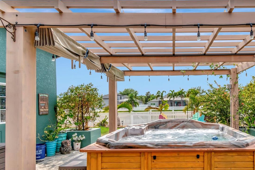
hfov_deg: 75.6
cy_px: 98
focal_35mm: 22
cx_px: 174
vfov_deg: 57.0
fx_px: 156
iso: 500
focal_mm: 10
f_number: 7.1
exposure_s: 1/1600
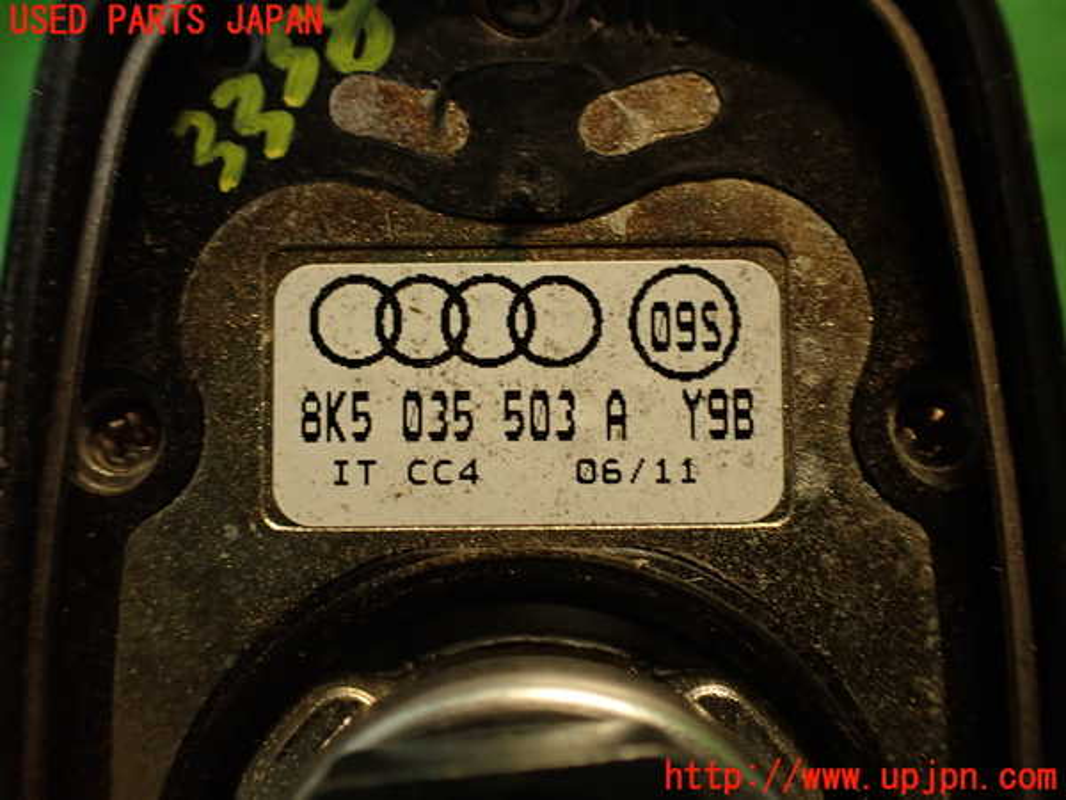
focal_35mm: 32
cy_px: 400
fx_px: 985
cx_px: 533
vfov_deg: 44.2
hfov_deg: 56.8
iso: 250
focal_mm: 5.79
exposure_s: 1/30
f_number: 2.4
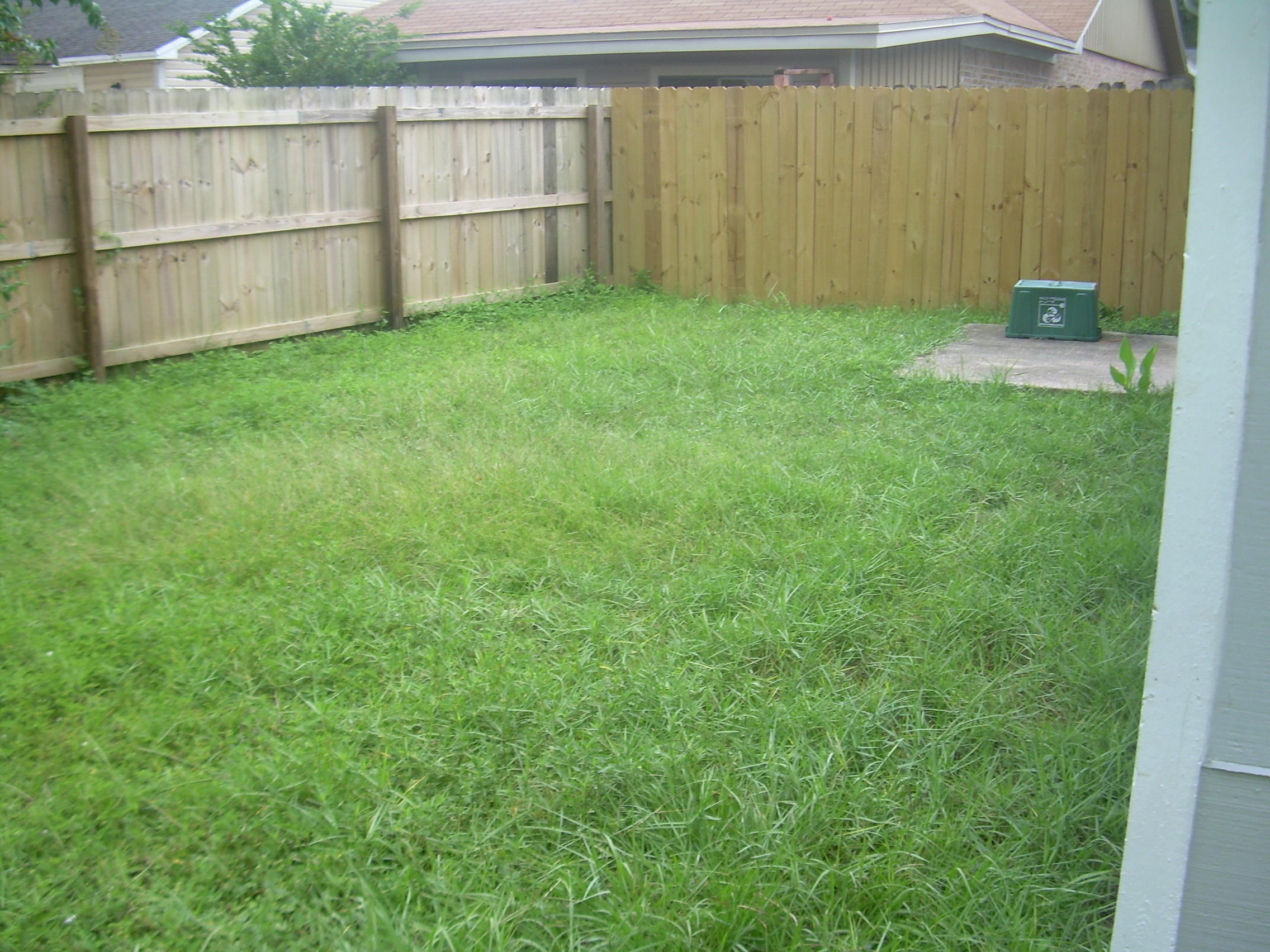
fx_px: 1394
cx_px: 635
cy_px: 476
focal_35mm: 38
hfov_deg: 49.0
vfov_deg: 37.7
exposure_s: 1/162
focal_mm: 6.3
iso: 50
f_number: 2.8
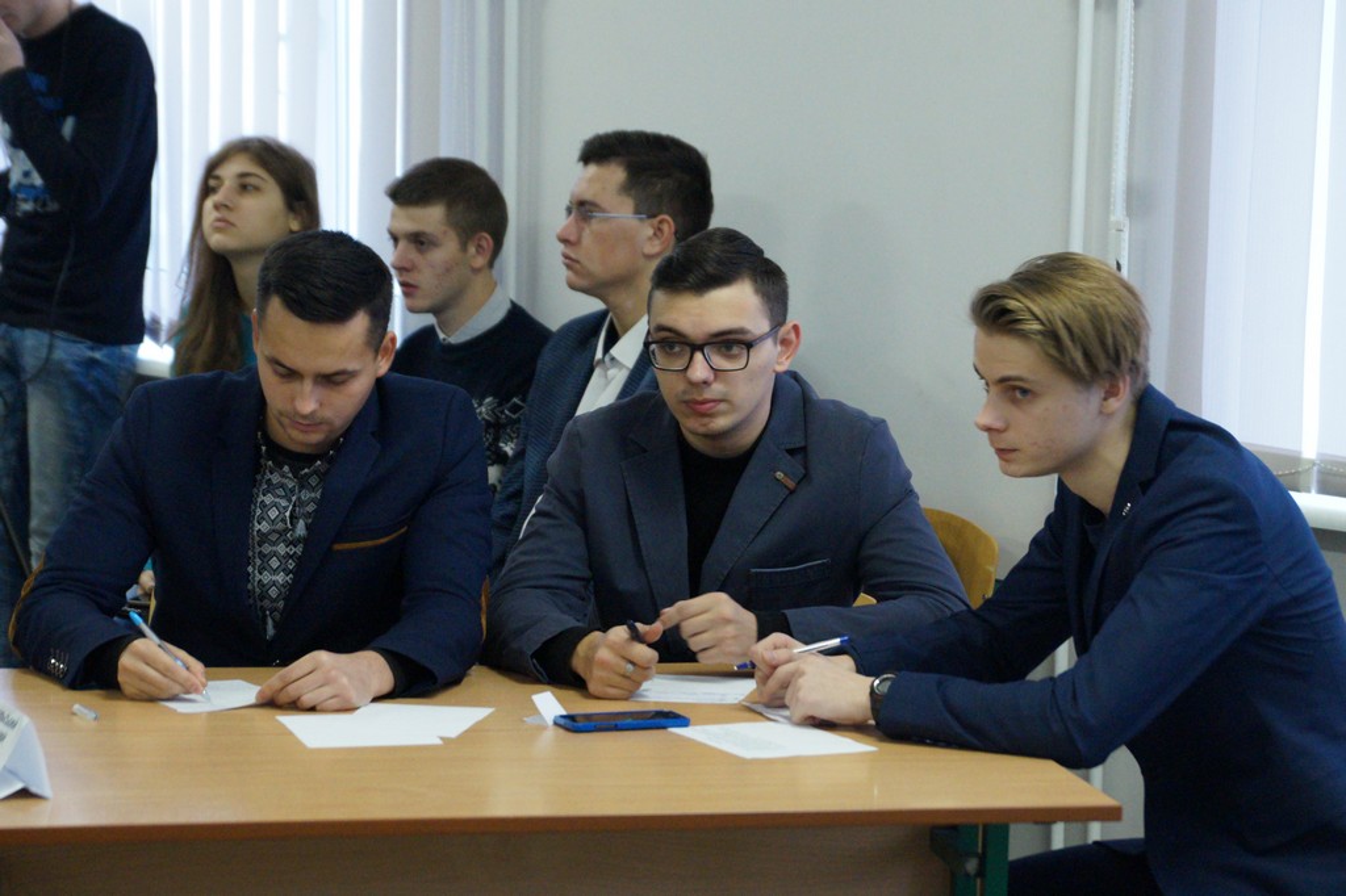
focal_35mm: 112
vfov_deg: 12.2
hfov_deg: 18.2
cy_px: 448
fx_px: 4205
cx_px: 673
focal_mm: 75
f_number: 5.6
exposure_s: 1/50
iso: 3200
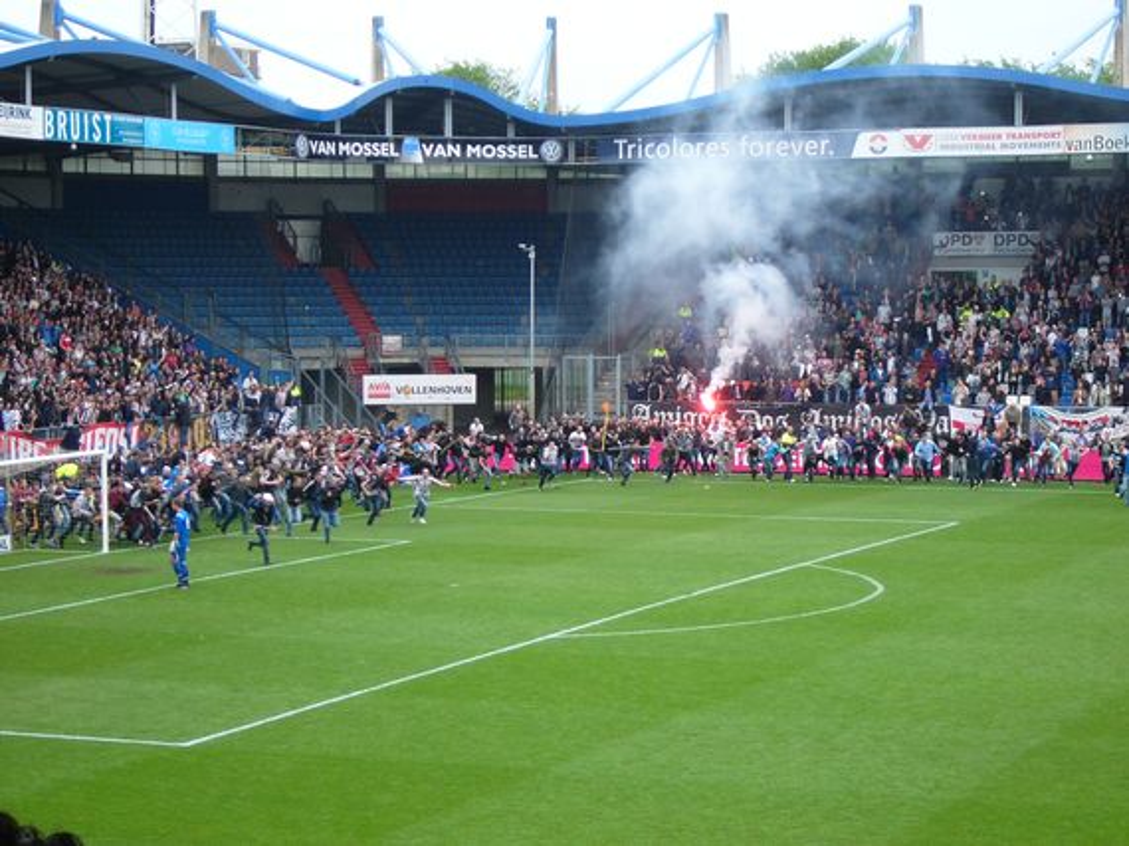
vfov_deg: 17.2
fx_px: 2804
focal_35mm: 86
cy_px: 423
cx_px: 564
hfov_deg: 22.8
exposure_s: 1/80
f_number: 4.6
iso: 100
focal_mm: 14.3
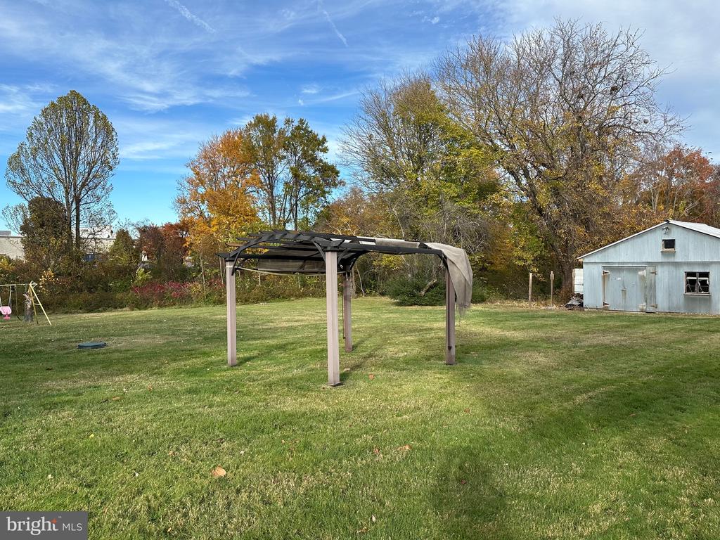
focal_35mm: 24
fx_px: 499
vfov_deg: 56.8
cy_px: 270
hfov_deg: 71.6
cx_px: 360
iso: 80
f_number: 1.78
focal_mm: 6.86
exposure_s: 1/2070
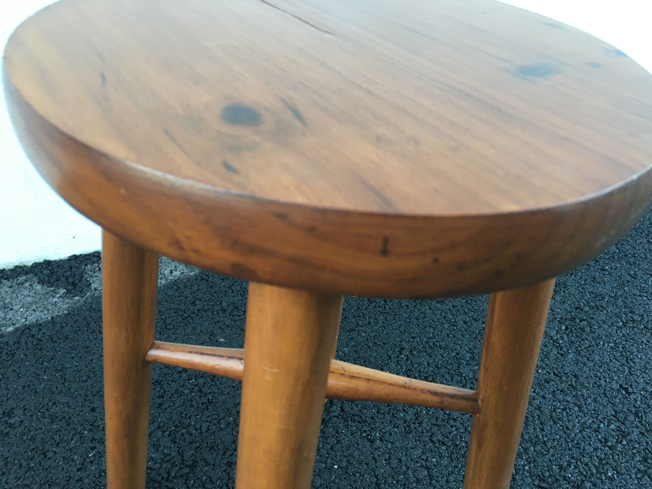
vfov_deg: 48.2
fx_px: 546
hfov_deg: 61.7
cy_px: 244
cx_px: 326
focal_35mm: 29
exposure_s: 1/33
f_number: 2.2
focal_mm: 4.15
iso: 125
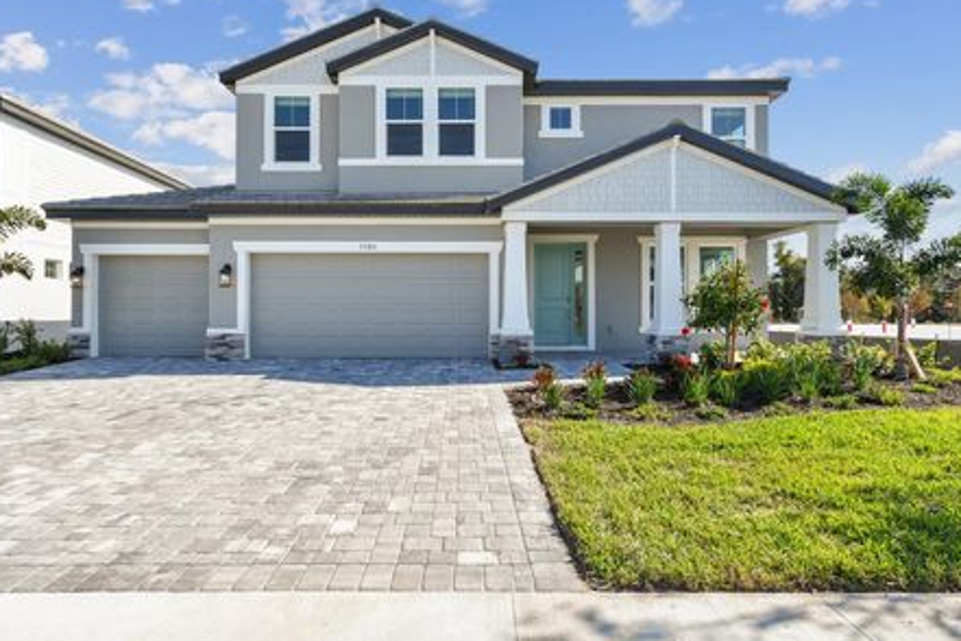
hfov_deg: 93.3
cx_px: 486
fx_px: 454
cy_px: 302
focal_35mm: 17
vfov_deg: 70.4
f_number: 7.1
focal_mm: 10
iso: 100
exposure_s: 1/320
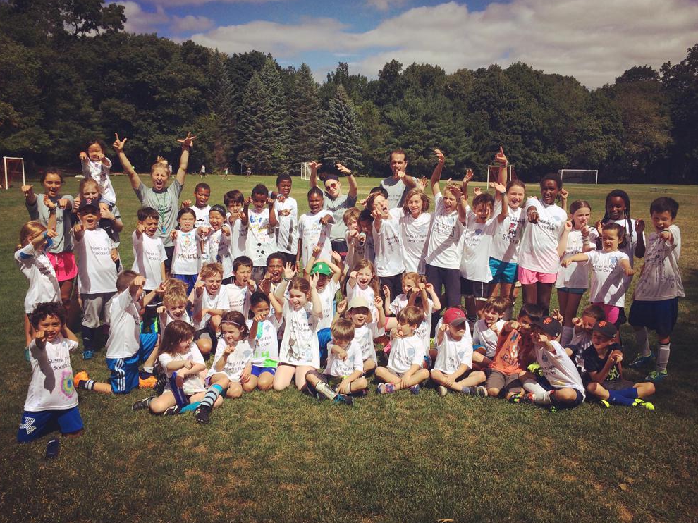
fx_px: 605
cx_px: 351
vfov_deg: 46.8
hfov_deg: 60.0
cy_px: 255
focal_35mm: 30
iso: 32
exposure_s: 1/5128
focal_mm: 4.15
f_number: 2.2
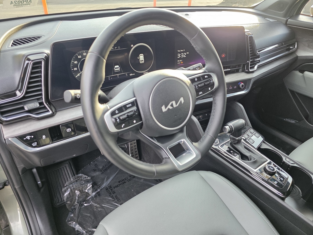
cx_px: 156
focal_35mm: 23
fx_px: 208
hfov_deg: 73.9
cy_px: 118
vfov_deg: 58.9
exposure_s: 1/180
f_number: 1.7
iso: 200
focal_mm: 6.3
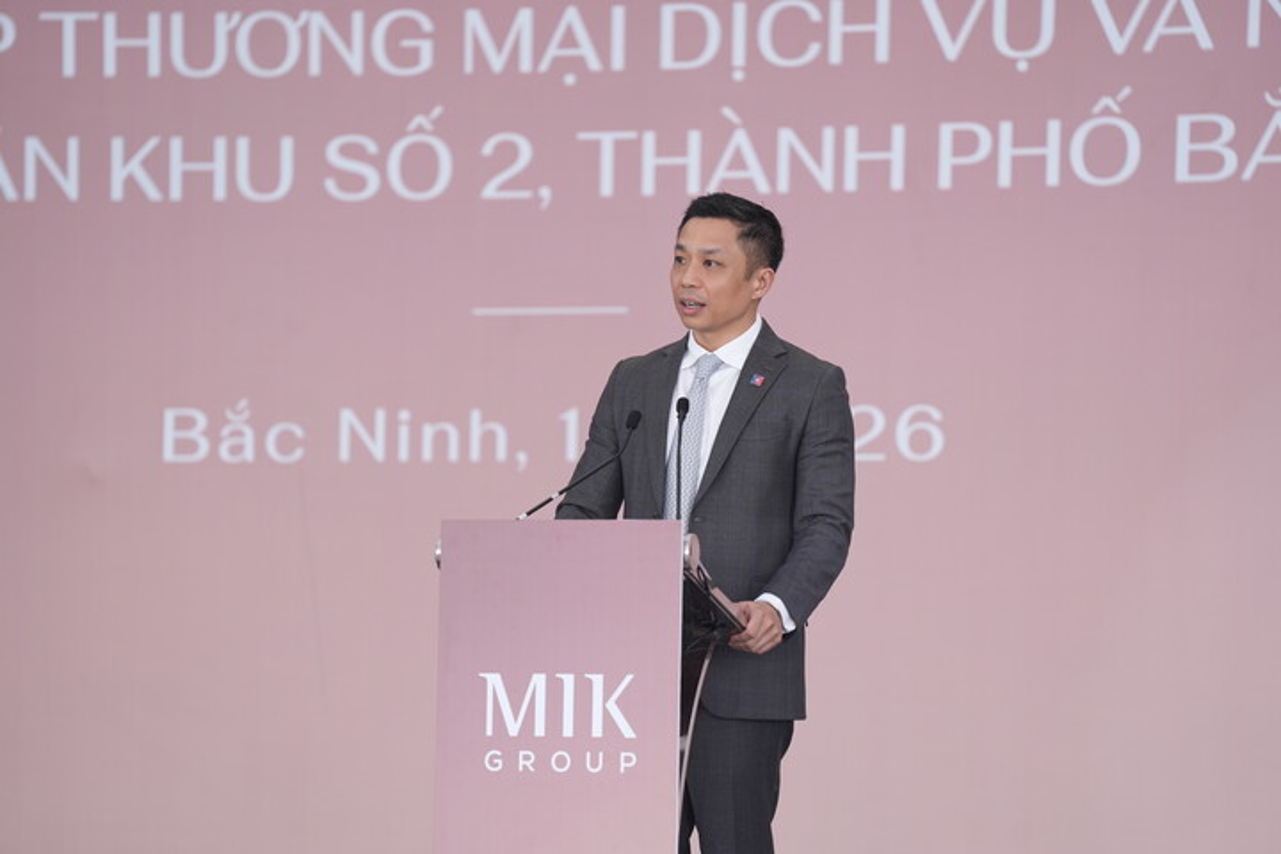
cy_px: 427
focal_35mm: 200
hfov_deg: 10.3
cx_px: 640
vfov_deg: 6.9
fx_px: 7116
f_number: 3.2
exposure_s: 1/125
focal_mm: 200
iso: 200
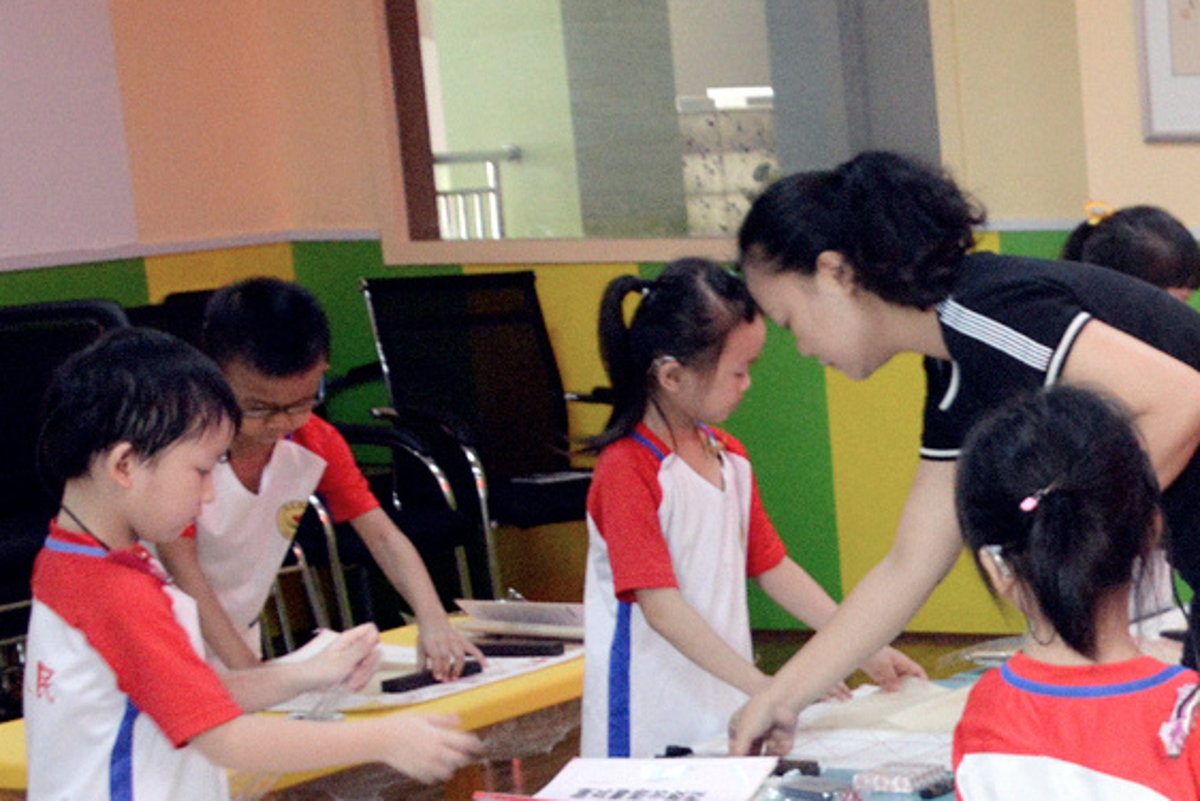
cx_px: 1902
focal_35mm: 96
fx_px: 3201
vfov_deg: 14.2
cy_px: 657
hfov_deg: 18.3
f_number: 4
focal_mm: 18
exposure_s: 1/40
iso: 800
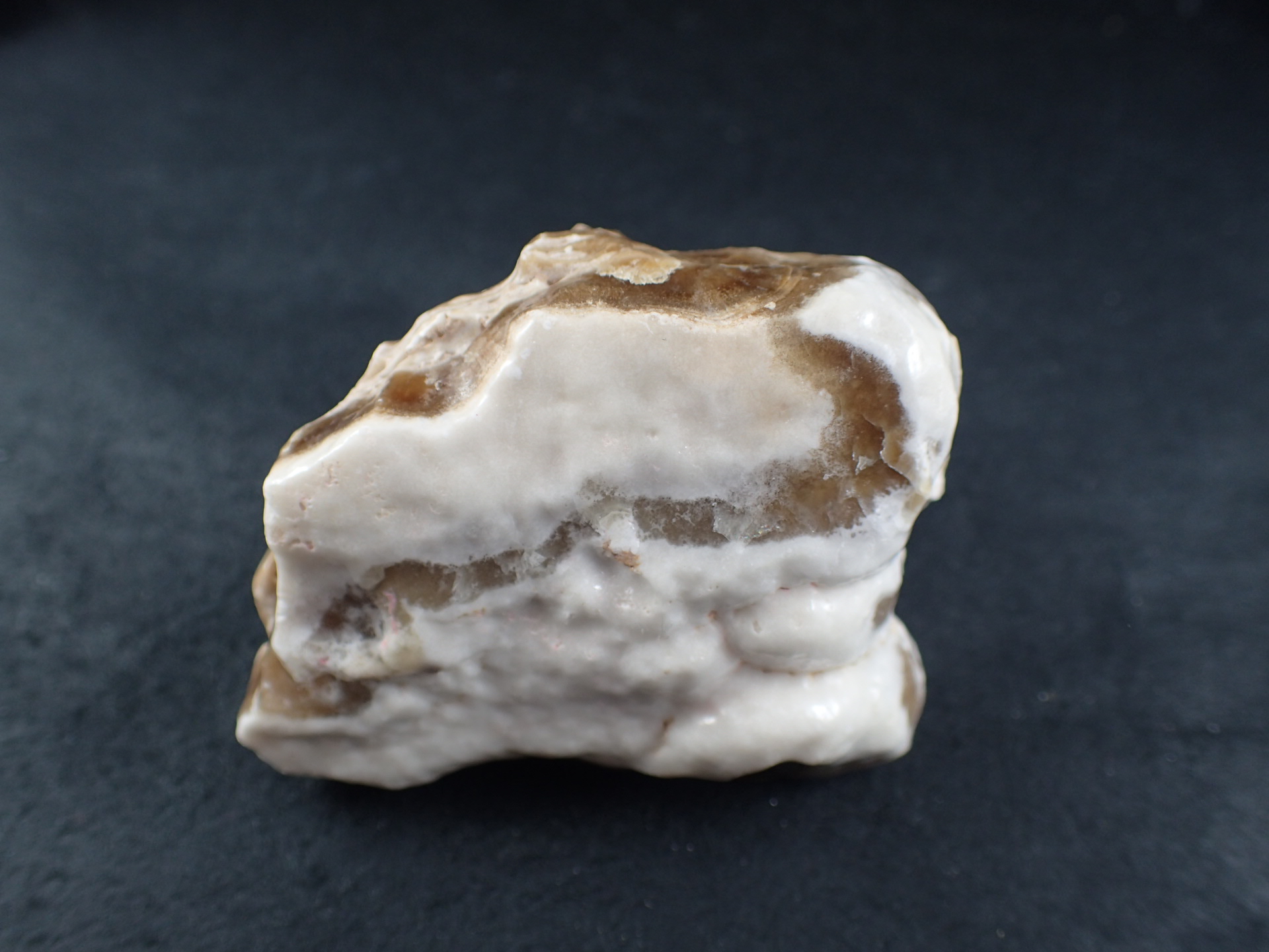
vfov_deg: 46.8
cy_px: 476
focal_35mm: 30
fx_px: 1100
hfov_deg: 60.0
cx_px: 634
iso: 100
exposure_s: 1/200
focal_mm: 5.5
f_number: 2.3
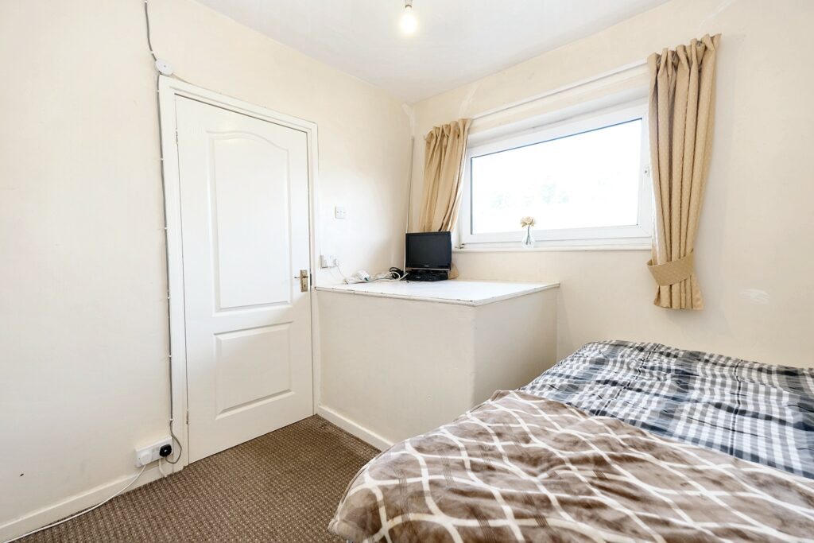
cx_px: 407
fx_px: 339
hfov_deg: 100.4
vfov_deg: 77.3
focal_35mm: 15
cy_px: 272
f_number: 4
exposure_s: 1/60
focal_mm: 10
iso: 320
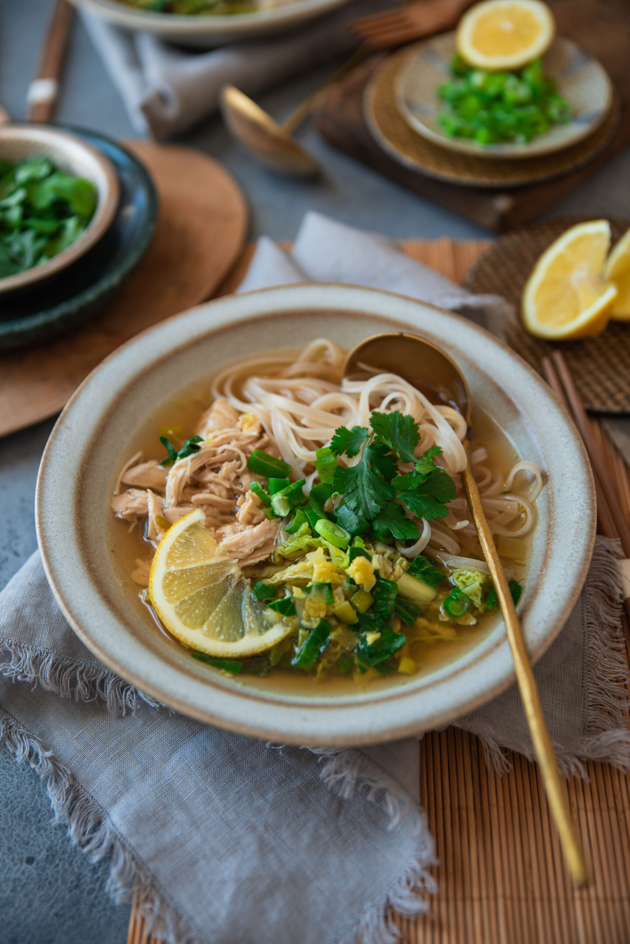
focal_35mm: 45
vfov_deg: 43.6
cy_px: 472
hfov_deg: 29.9
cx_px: 315
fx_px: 1180
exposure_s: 1/100
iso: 160
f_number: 2.8
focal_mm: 45
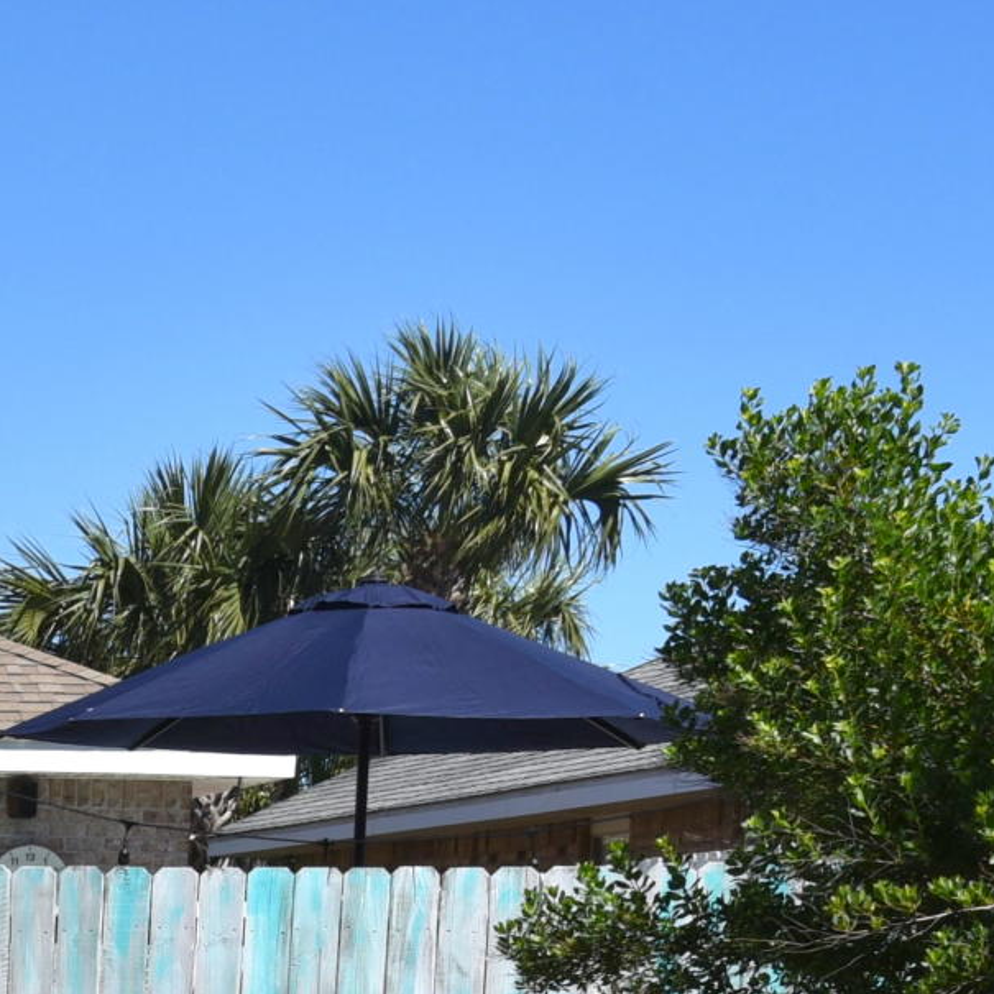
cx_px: -1060
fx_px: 3834
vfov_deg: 13.8
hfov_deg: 12.7
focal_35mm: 118
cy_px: 1549
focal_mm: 28
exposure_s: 1/500
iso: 200
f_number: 11
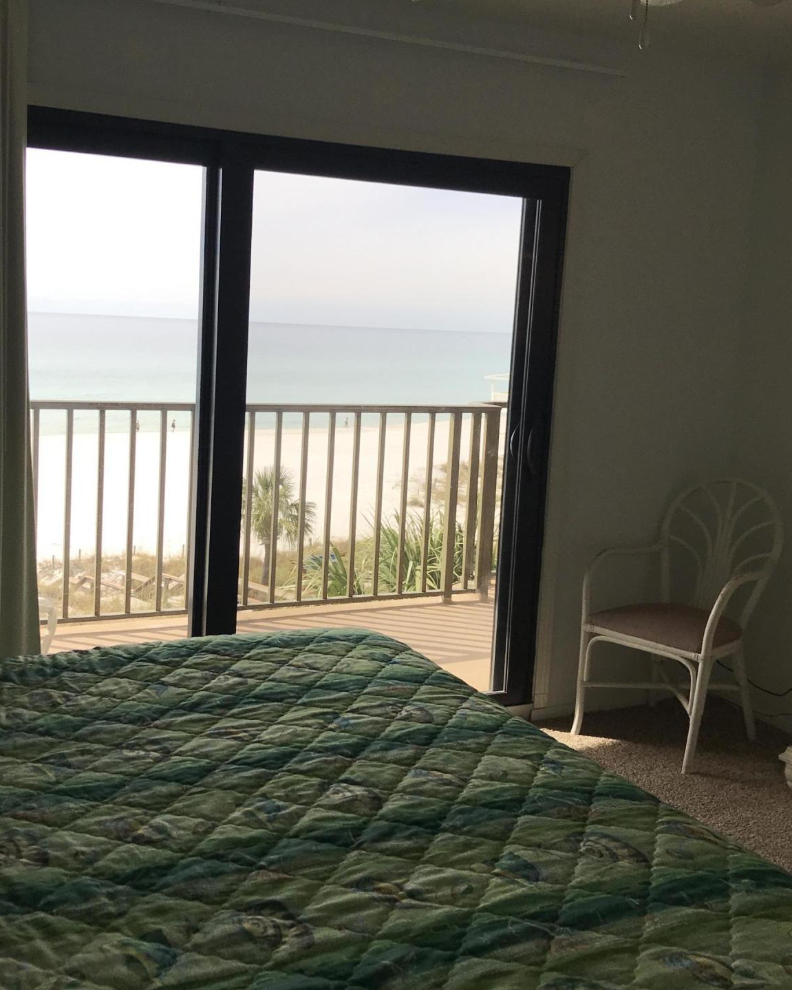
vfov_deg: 47.9
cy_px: 461
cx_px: 334
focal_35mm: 38
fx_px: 1113
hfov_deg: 39.1
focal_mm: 3.99
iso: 20
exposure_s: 1/567
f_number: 1.8
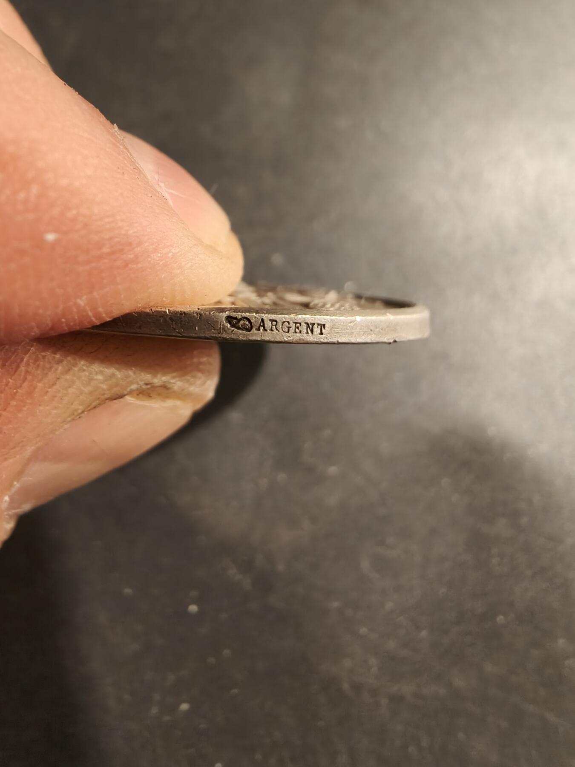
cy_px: 384
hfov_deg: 58.9
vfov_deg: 73.9
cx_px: 288
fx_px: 509
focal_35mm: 23
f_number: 2
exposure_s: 1/50
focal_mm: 2.32
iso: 160
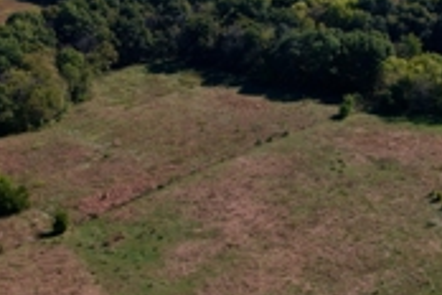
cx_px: 279
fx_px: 700
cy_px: 145
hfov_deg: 34.8
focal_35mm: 57
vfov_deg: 23.8
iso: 100
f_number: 2.8
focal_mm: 8.38
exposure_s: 1/80
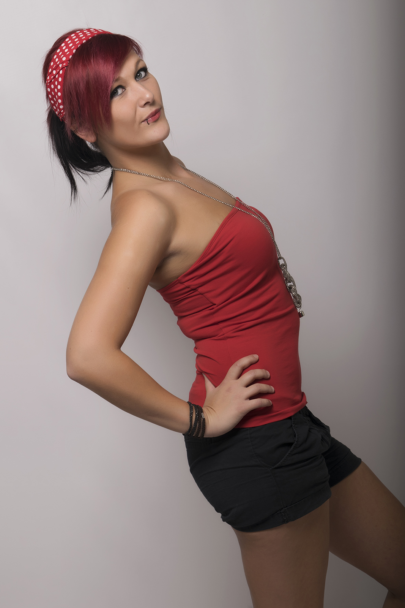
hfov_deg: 16.6
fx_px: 1392
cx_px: 202
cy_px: 304
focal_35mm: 82
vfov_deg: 24.6
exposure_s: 1/200
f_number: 9
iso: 100
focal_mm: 55
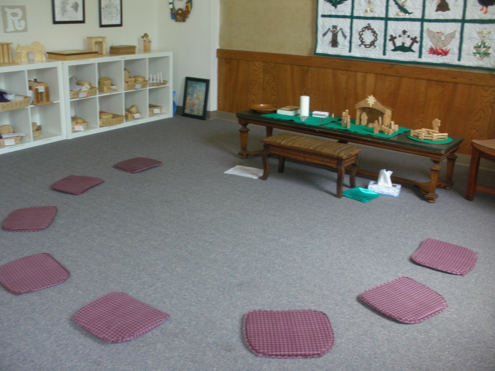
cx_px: 248
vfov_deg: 39.7
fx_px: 515
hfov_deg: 51.4
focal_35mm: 36
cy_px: 186
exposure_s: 1/30
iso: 250
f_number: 3.5
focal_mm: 6.3
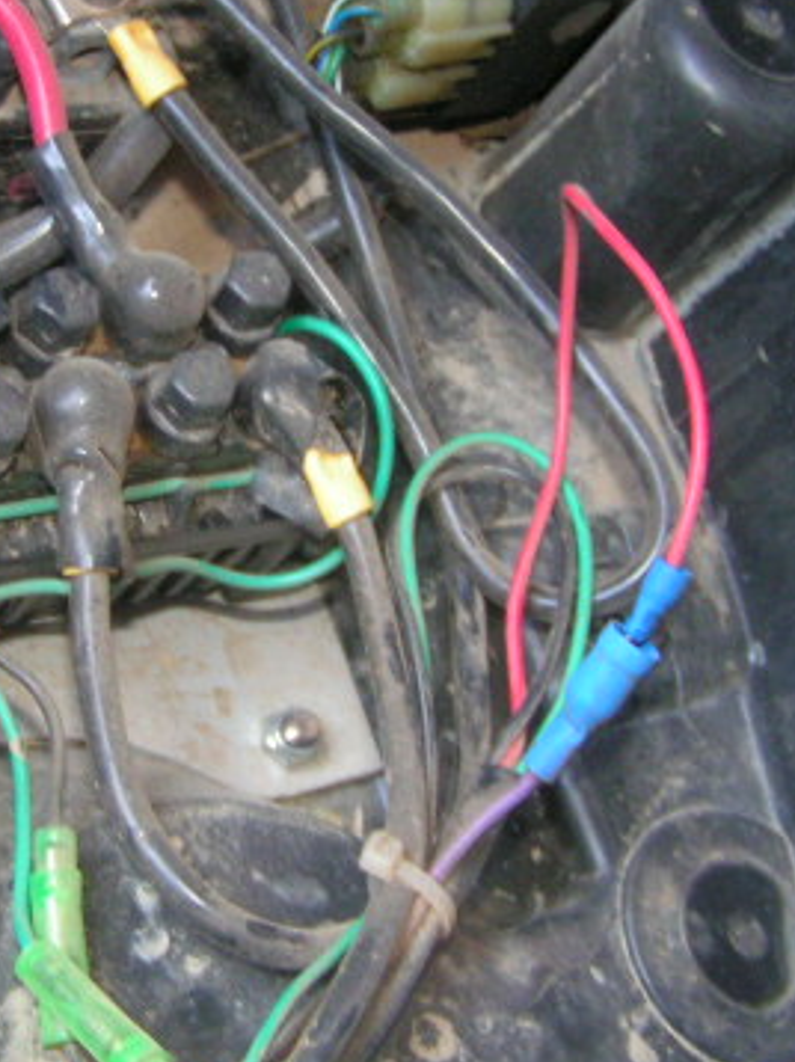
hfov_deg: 21.4
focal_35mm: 68
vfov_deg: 28.6
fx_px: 2085
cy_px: 481
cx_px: 199
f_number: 2.8
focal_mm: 5.8
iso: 200
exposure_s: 1/40
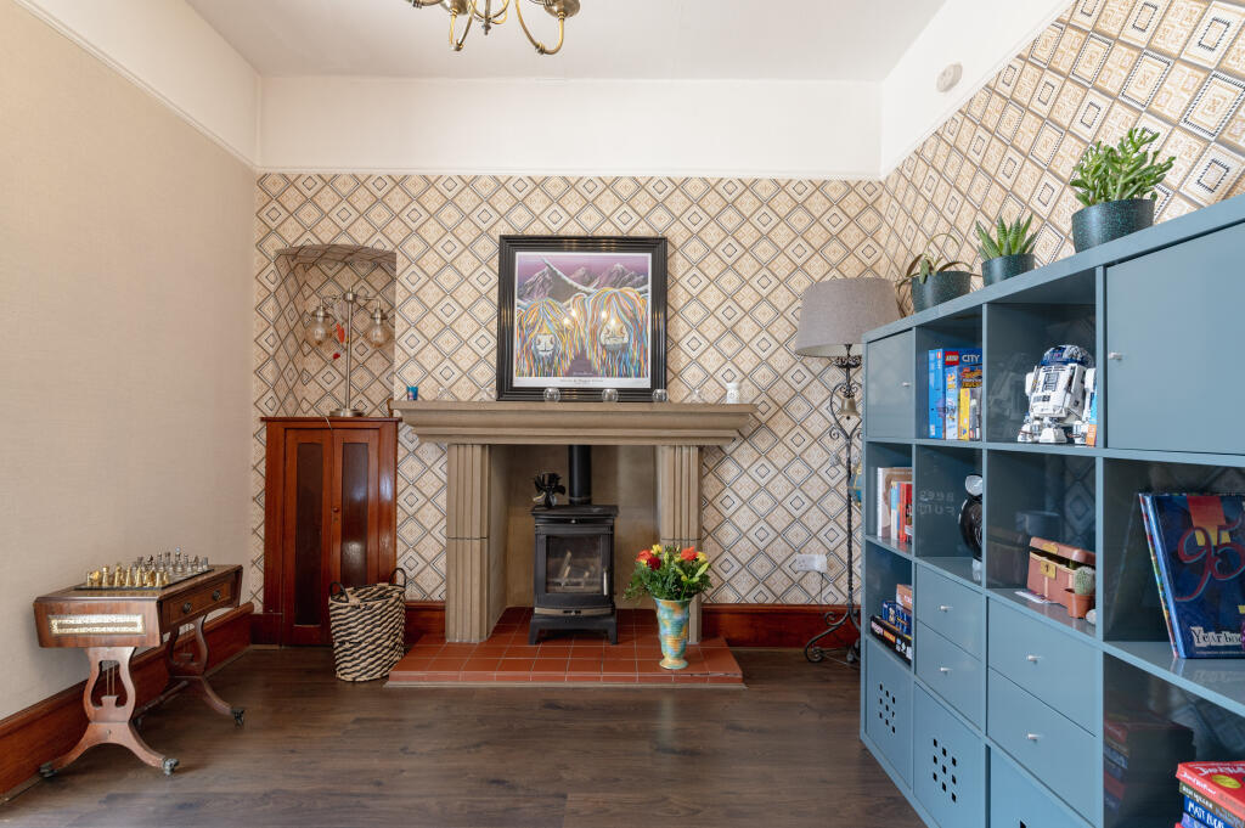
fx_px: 587
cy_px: 414
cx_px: 622
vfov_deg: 70.3
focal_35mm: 17
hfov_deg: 93.3
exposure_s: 1/13
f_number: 8
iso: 400
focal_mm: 17
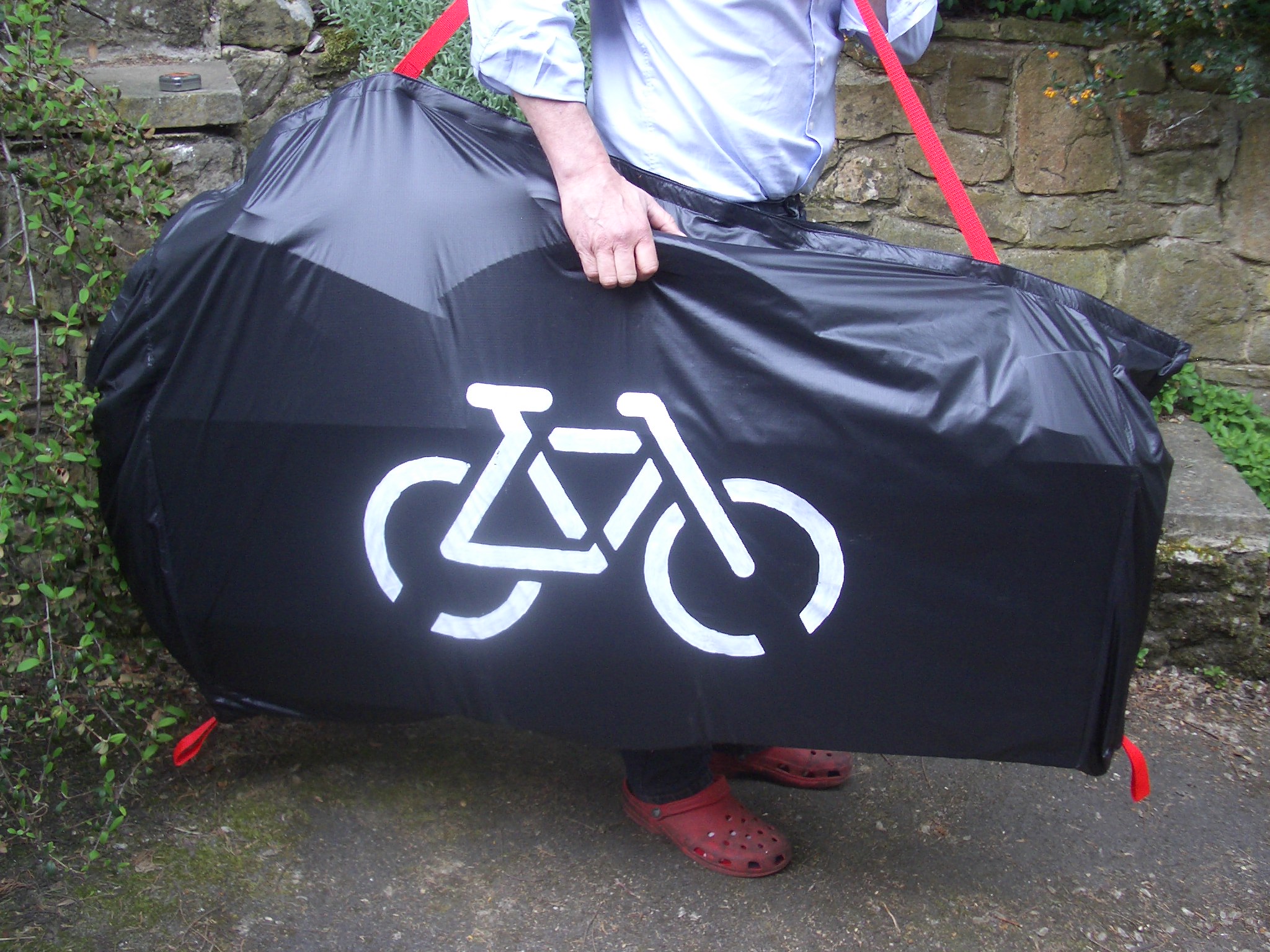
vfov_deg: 35.1
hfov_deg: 45.8
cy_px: 476
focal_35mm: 41
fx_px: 1504
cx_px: 635
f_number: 2.8
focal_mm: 6.8
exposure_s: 1/80
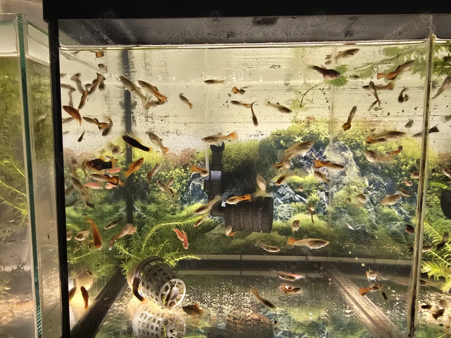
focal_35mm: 13
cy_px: 169
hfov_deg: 106.2
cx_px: 226
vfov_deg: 89.9
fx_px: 169
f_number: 2.2
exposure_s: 1/50
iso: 160
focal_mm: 2.2
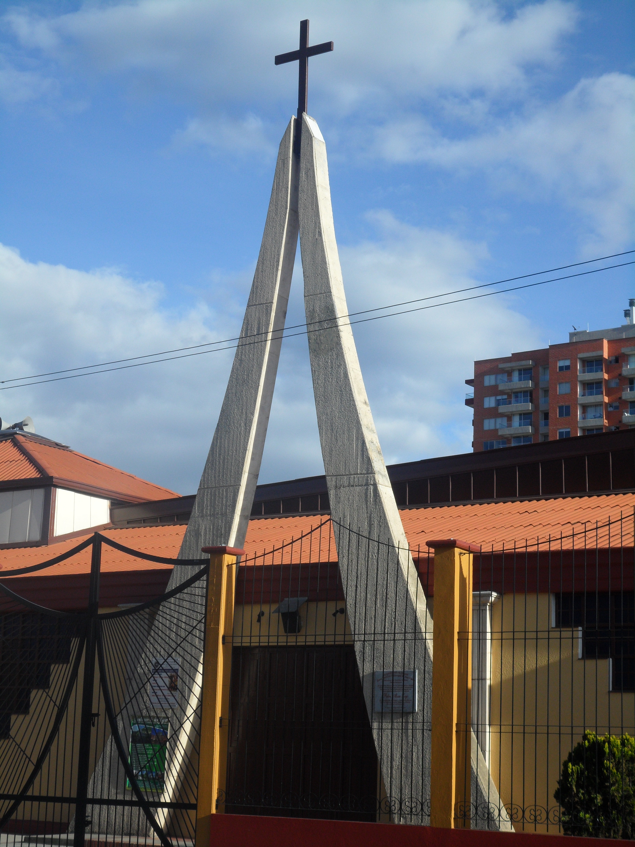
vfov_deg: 30.7
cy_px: 424
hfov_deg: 23.3
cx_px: 318
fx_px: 1541
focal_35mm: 63
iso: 80
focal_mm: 11.2
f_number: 5.6
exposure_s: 1/350
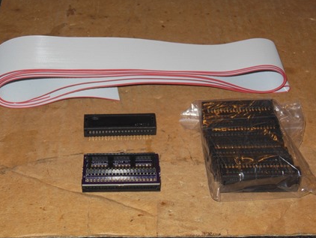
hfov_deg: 27.8
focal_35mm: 70
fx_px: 639
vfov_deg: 21.0
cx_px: 154
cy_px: 123
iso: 200
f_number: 4.3
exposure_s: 1/60
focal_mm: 11.7
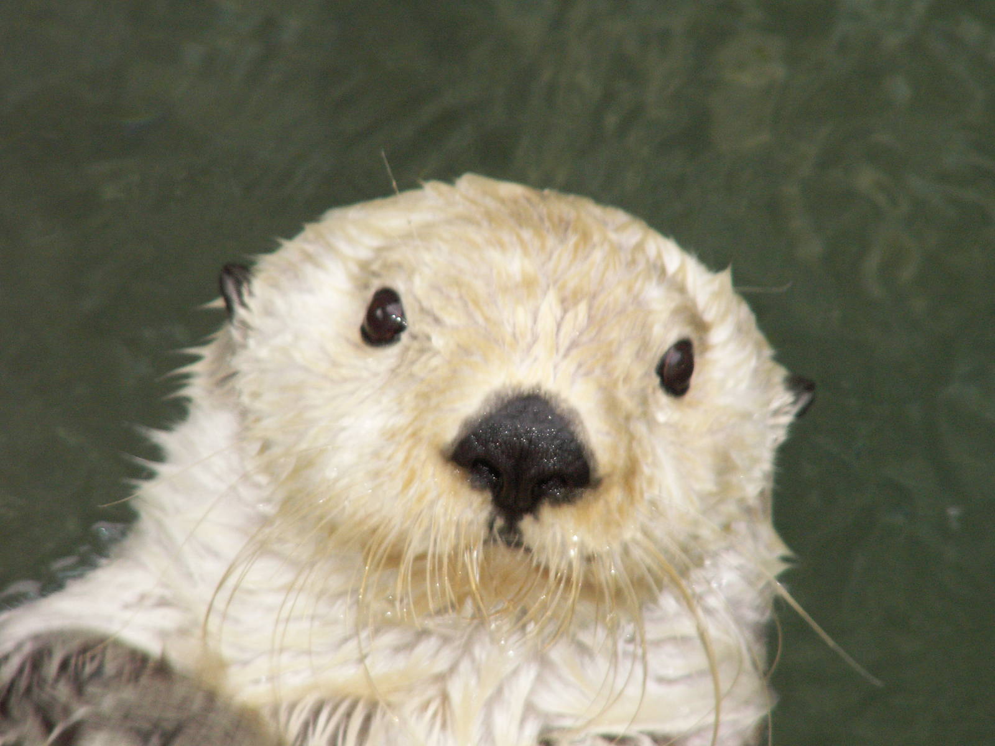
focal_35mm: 420
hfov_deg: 4.7
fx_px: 12072
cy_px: 373
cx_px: 498
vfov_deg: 3.5
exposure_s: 1/100
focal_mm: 69.45
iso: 160
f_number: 4.5
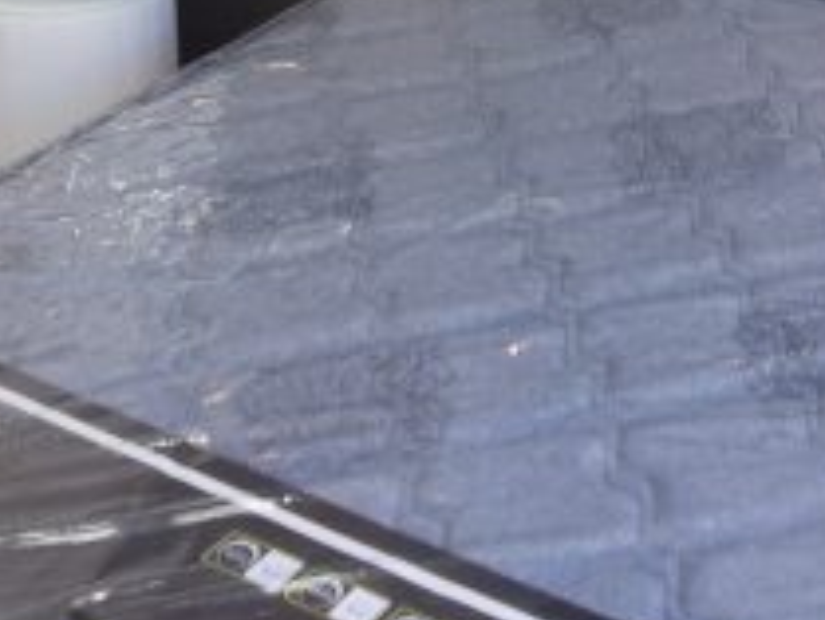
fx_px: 1645
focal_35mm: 69
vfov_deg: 19.4
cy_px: -229
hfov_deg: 28.1
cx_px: 501
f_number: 1.8
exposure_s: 1/100
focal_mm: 4.4
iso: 100
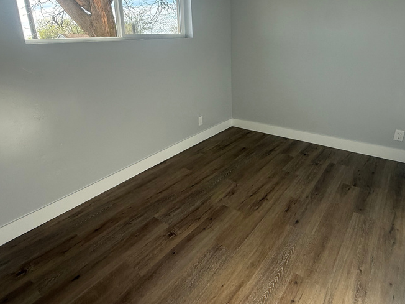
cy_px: 113
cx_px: 202
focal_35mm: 22
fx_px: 257
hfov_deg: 76.4
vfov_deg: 60.2
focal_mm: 2.22
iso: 64
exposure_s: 1/174
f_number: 2.2
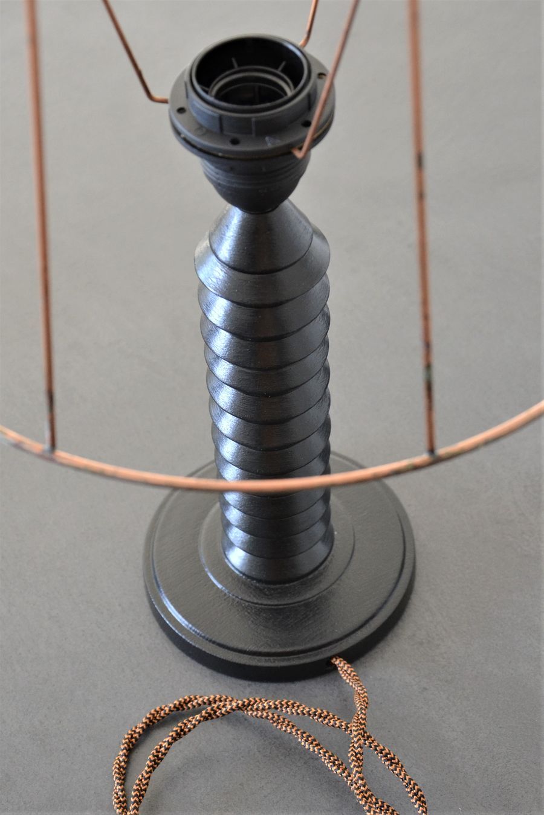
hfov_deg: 29.9
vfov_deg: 43.6
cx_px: 272
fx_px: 1020
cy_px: 408
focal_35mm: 45
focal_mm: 30
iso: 800
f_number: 4.2
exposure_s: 1/60
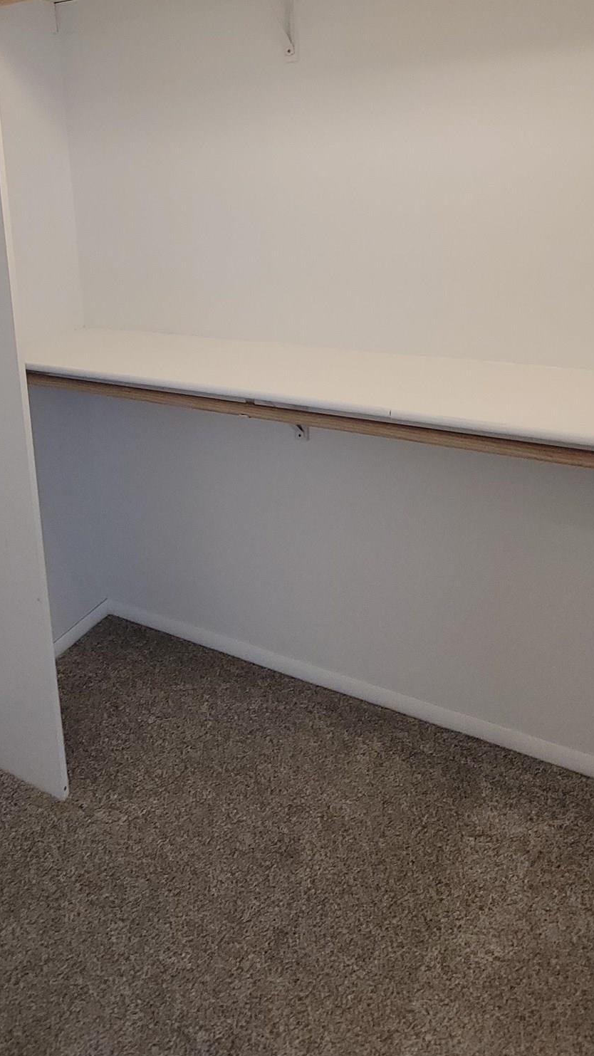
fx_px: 616
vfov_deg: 76.0
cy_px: 279
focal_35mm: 22
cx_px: 295
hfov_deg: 51.5
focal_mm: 2.2
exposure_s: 1/60
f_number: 2.2
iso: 160
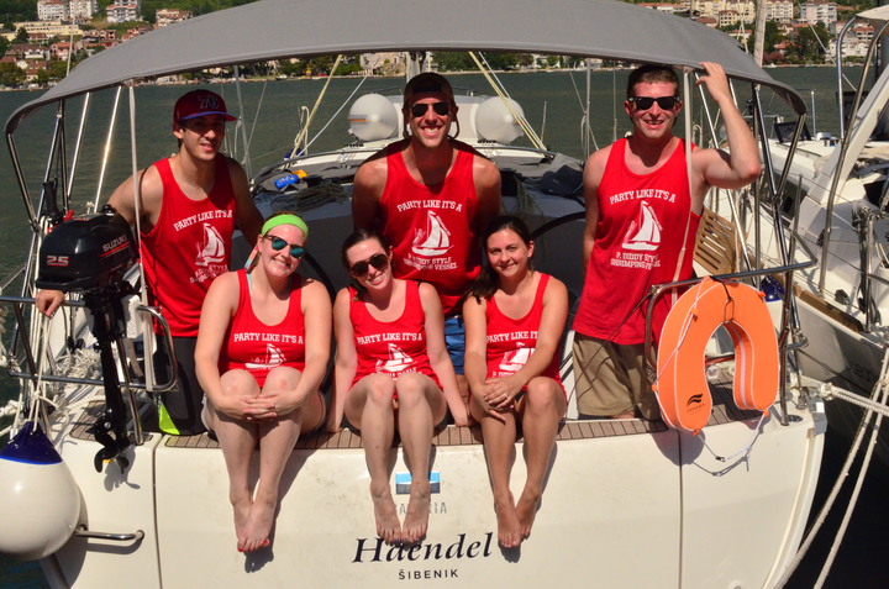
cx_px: 444
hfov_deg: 37.9
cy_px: 294
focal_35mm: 52
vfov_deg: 25.6
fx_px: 1294
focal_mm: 35
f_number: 22
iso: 2000
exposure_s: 1/2500
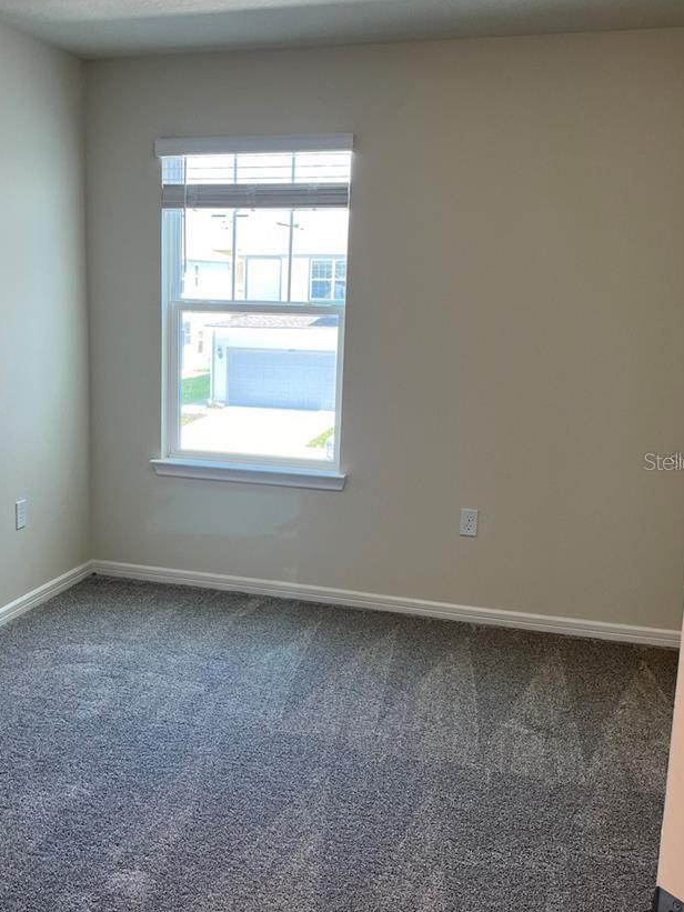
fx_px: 1001
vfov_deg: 49.0
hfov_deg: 37.5
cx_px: 249
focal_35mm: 38
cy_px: 461
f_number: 1.6
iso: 100
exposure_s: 1/120
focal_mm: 5.1
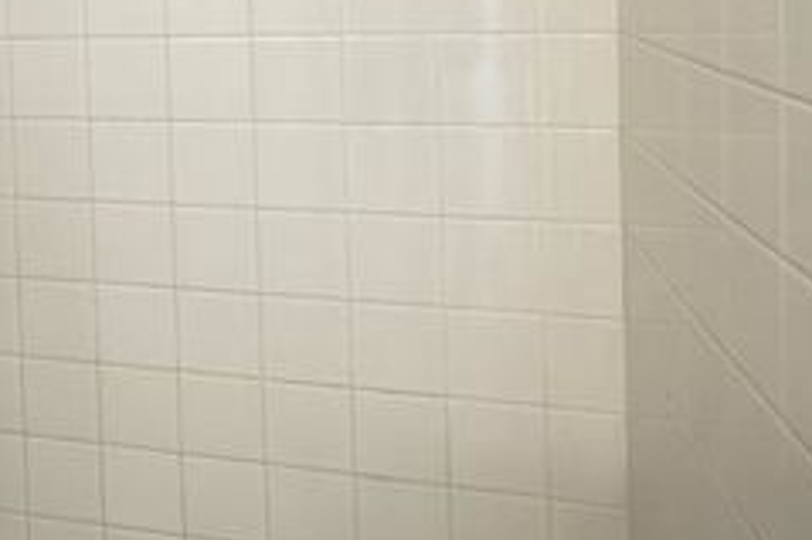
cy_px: -20
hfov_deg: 42.1
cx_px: 97
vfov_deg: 28.8
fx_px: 969
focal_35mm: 43
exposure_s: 1/87
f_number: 2.2
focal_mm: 2.22
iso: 320
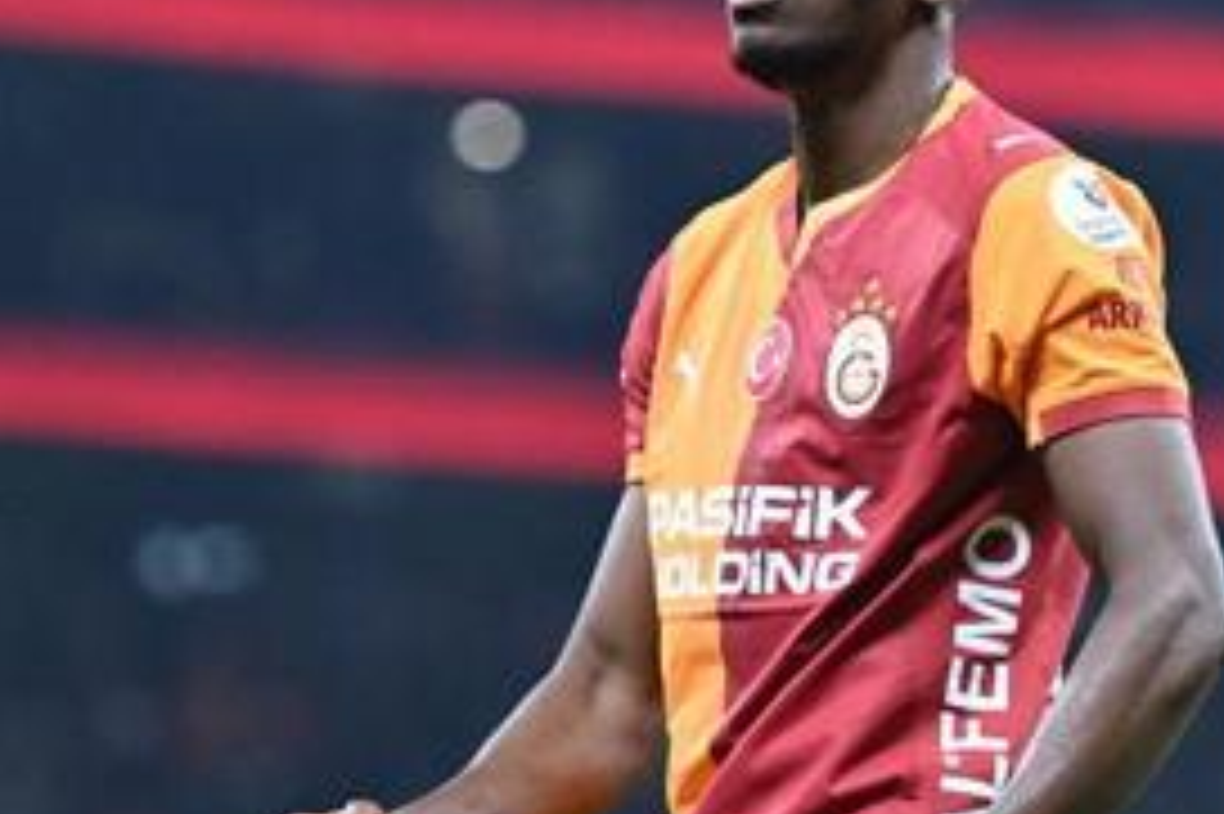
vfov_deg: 2.8
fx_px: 16649
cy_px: 187
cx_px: 860
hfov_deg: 4.2
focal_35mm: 490
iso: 2500
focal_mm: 160
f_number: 2.8
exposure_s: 1/1600
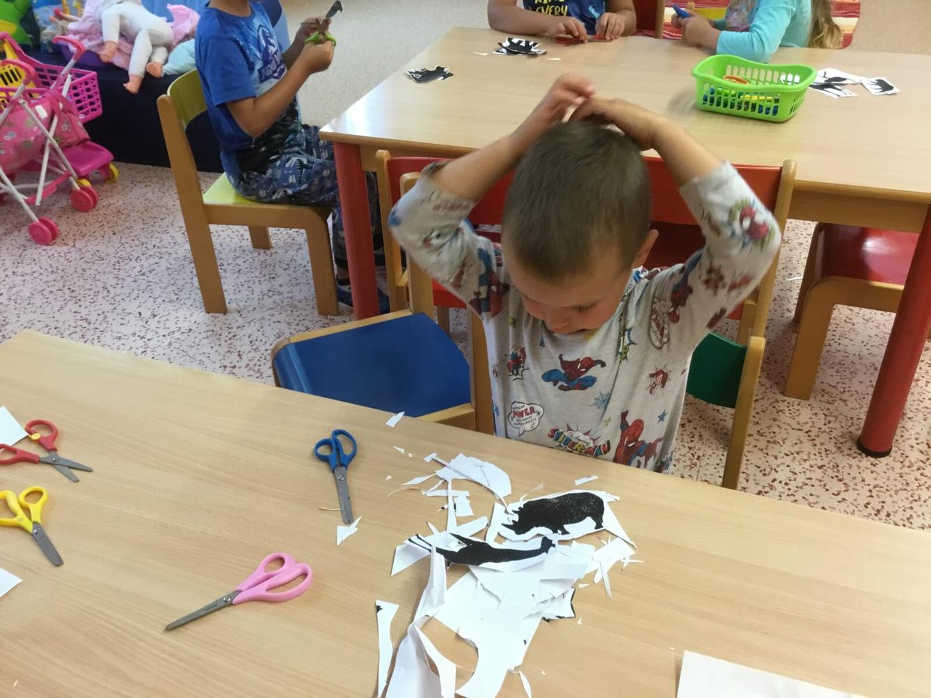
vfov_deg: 45.5
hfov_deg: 58.3
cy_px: 349
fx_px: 834
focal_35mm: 31
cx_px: 466
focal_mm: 3.3
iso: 125
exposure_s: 1/33
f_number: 2.4
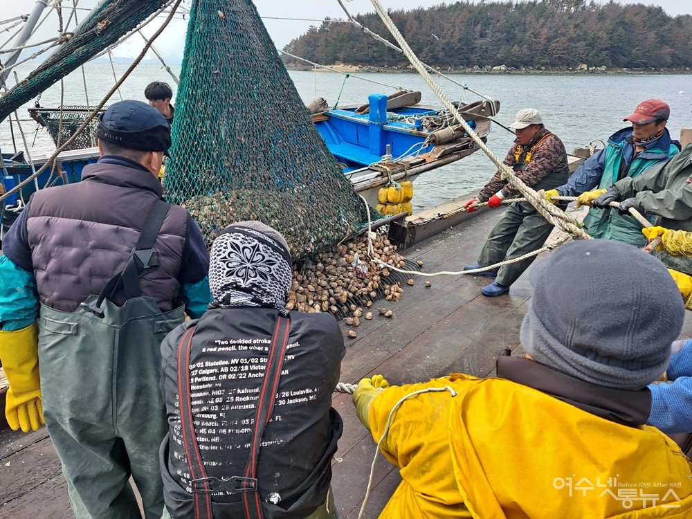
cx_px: 346
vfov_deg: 56.8
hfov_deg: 71.6
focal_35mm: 24
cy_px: 260
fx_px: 480
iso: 25
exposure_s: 1/654
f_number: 1.8
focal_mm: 5.23
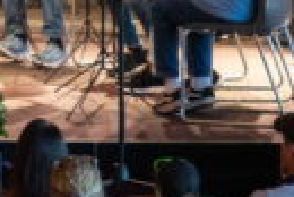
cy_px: -186
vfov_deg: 3.9
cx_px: -228
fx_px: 2853
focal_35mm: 349
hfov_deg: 5.8
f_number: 4
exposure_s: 1/160
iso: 3200
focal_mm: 70
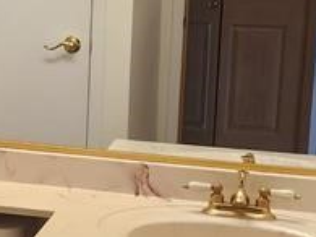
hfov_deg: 15.9
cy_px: 102
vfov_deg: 12.2
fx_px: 1104
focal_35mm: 121
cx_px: -8
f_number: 1.8
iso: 200
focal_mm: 5.4
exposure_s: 1/180
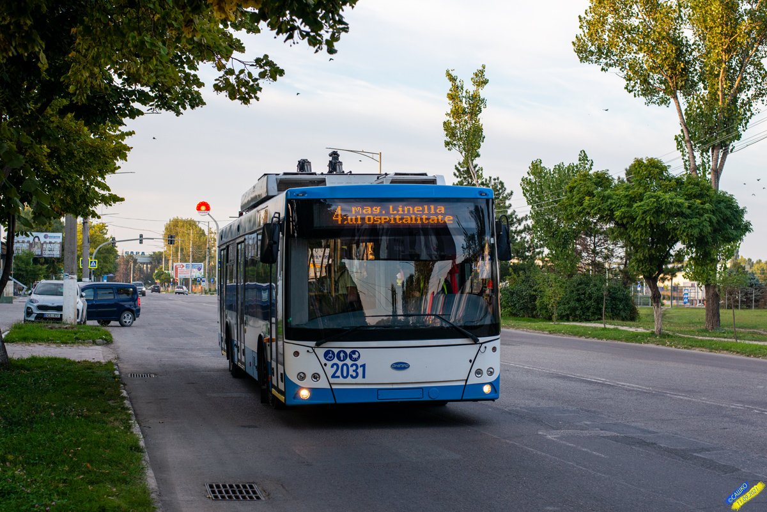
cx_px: 384
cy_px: 256
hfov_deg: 39.6
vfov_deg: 27.0
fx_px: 1066
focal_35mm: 50
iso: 320
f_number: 4.5
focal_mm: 50
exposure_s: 1/320
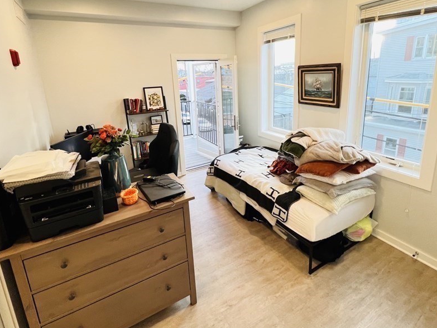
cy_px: 127
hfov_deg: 91.0
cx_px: 221
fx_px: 215
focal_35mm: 17
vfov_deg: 73.7
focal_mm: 1.57
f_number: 1.8
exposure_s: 1/120
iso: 200
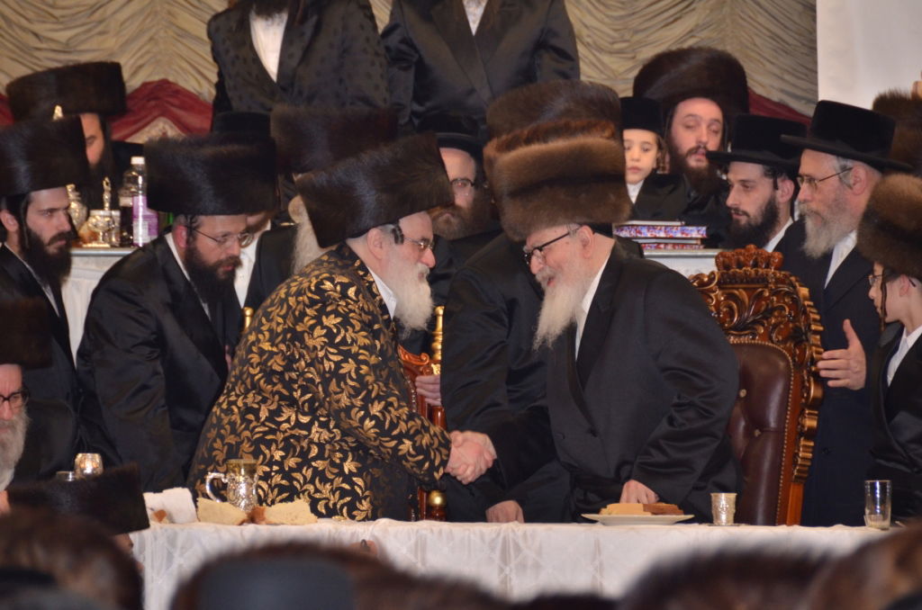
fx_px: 7667
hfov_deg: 6.9
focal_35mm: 300
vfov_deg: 4.6
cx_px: 461
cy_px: 305
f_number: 5.6
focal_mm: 200
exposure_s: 1/125
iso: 800
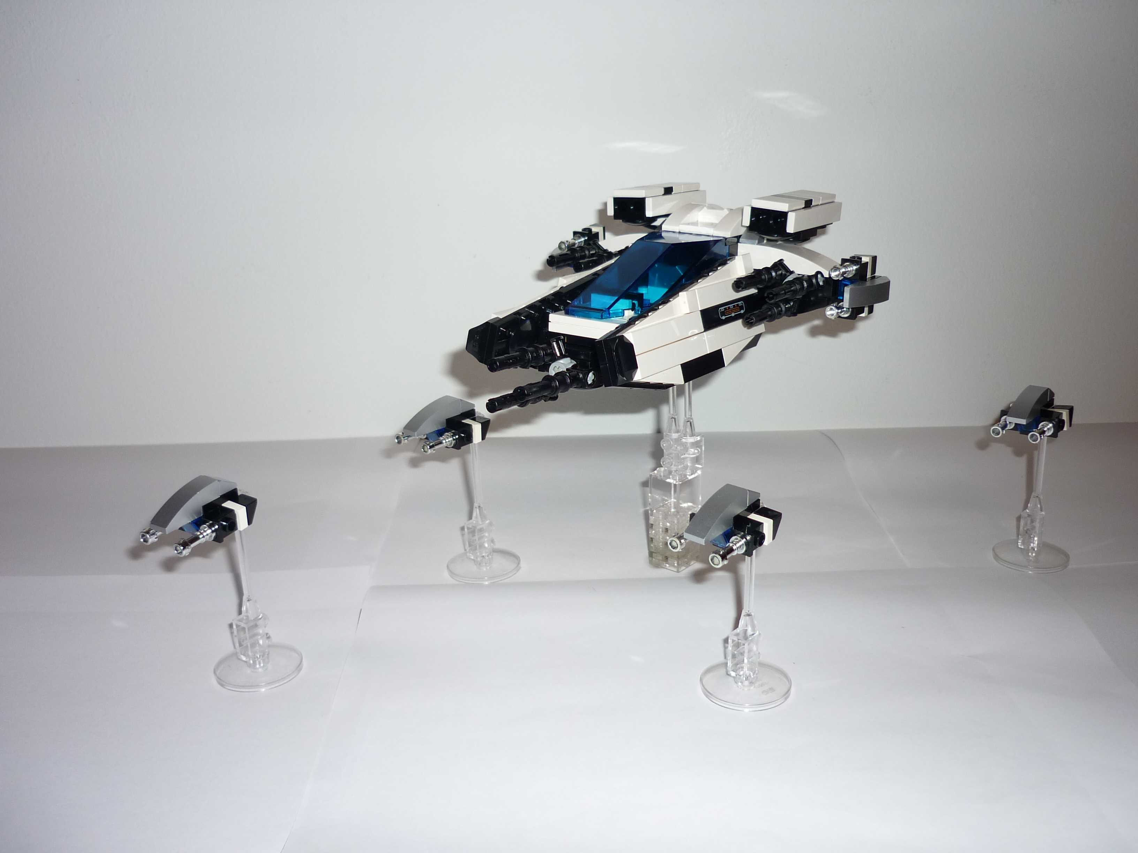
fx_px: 1085
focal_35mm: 33
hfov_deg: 55.4
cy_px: 426
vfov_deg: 42.9
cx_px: 569
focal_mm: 5.5
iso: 100
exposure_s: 1/30
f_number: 2.8
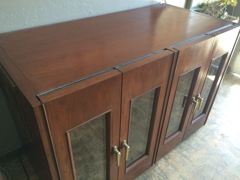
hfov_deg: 60.0
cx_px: 120
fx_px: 208
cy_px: 90
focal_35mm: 30
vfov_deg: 46.8
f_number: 2.2
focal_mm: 4.12
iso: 64
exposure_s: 1/30
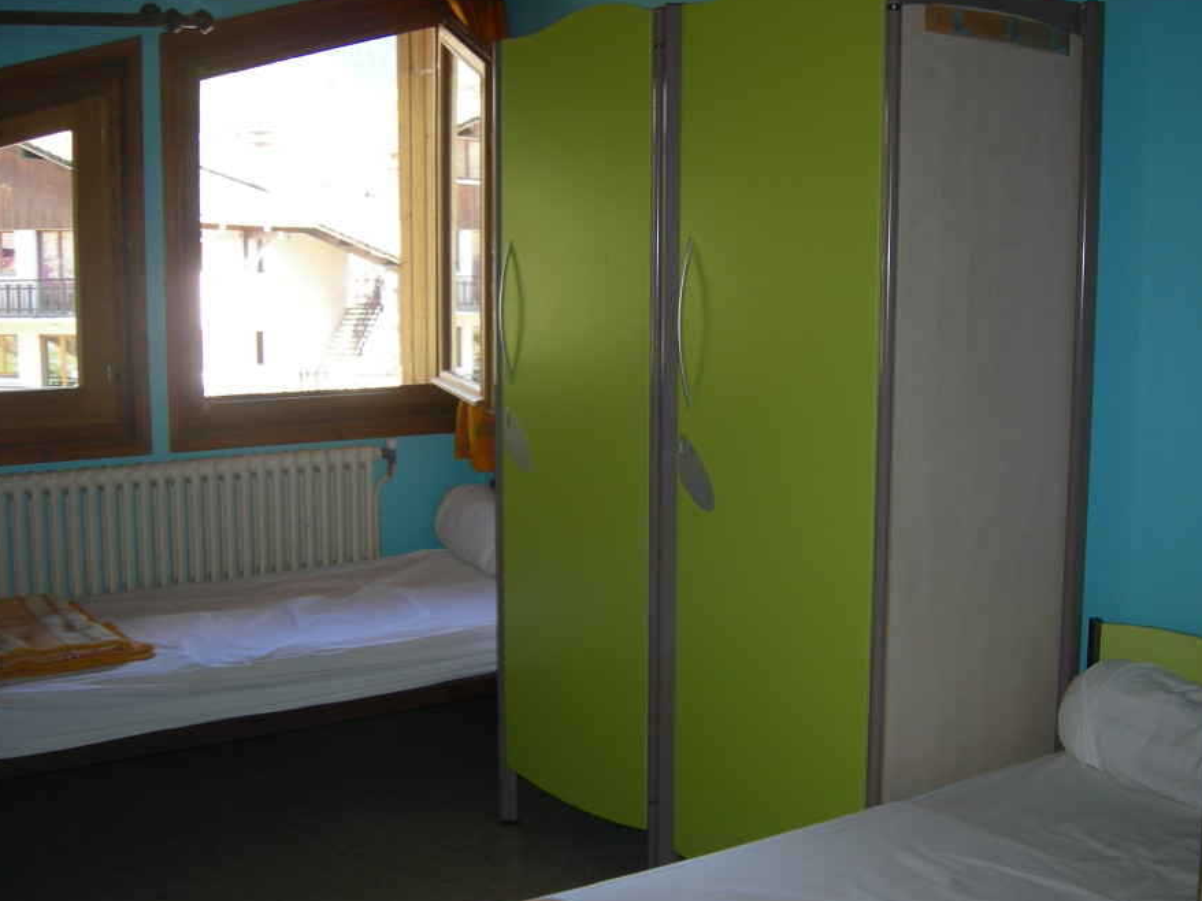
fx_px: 1458
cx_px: 671
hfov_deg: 44.7
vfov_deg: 34.3
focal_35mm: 42
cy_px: 429
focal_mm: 7.5
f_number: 2.7
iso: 64
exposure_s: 1/30
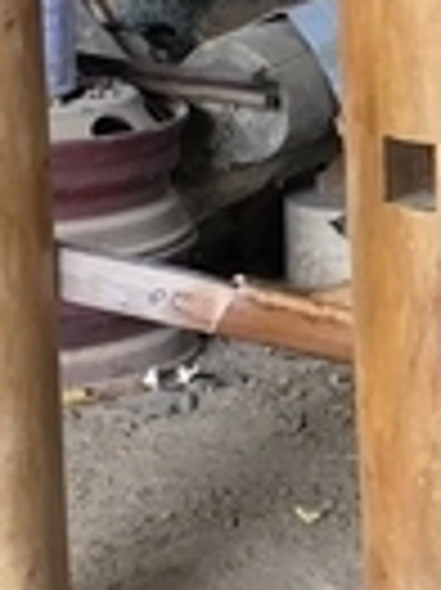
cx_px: 603
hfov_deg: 10.8
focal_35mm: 133
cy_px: 23
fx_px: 2263
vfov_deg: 14.6
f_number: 2.2
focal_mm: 4.15
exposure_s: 1/33
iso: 125
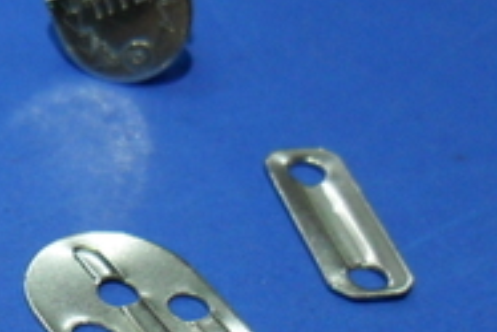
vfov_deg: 15.3
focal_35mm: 89
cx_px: -21
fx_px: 1230
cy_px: 278
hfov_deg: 21.9
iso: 200
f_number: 3.7
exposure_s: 1/20
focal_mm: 5.7
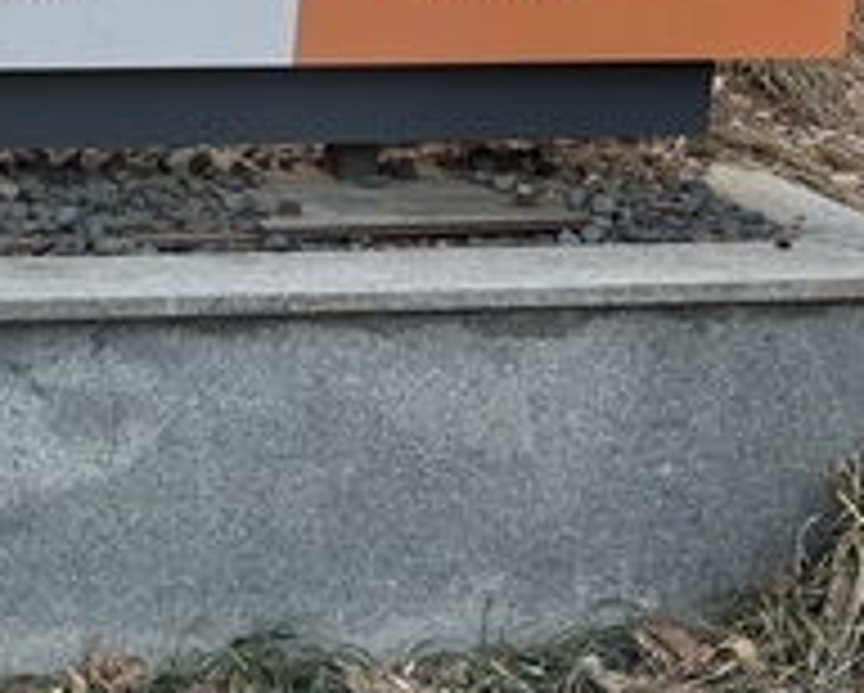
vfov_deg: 20.0
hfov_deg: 23.0
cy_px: -22
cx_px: -238
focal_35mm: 74
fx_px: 1894
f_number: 1.5
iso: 32
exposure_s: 1/121
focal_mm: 5.7
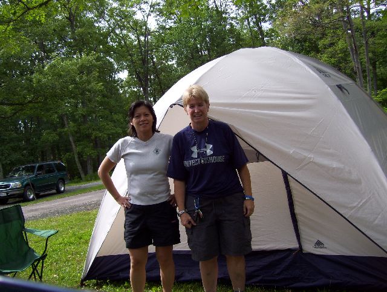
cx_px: 194
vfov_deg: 39.8
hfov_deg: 51.3
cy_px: 146
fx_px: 403
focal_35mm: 36
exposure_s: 1/500
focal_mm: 6
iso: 80
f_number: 2.7
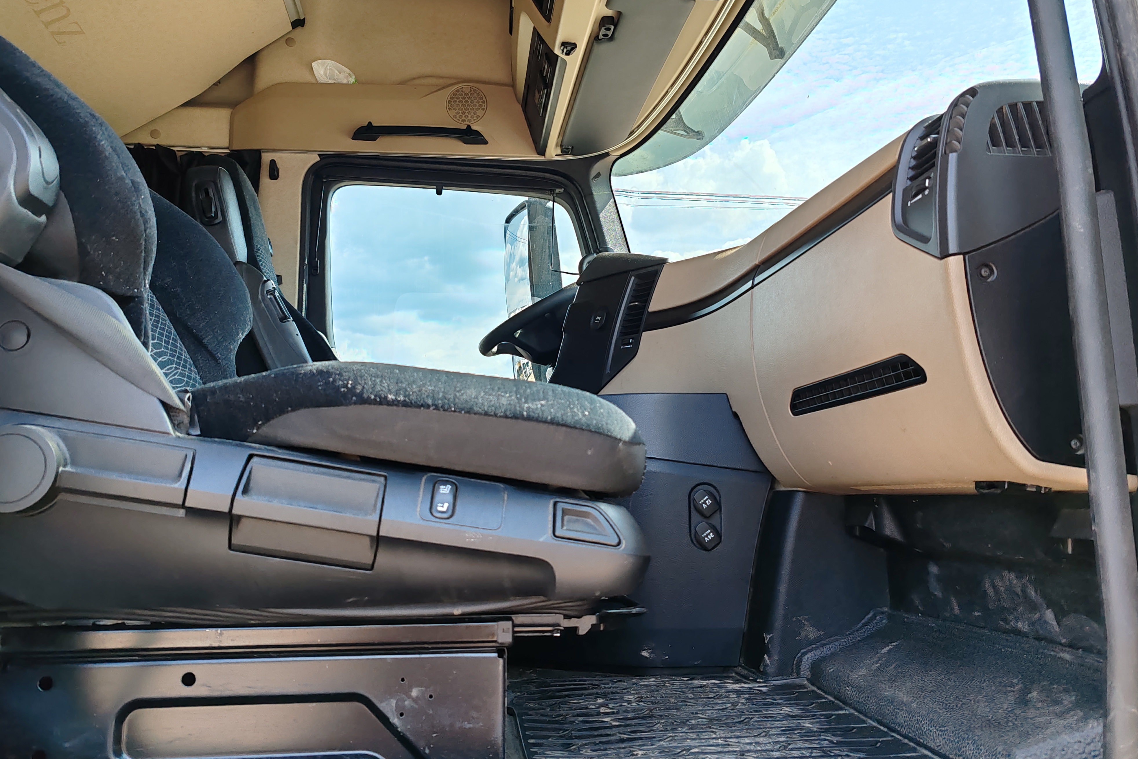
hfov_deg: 63.6
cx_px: 551
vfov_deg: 44.9
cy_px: 338
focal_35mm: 29
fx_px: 917
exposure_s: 1/210
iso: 50
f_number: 1.9
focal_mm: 6.12
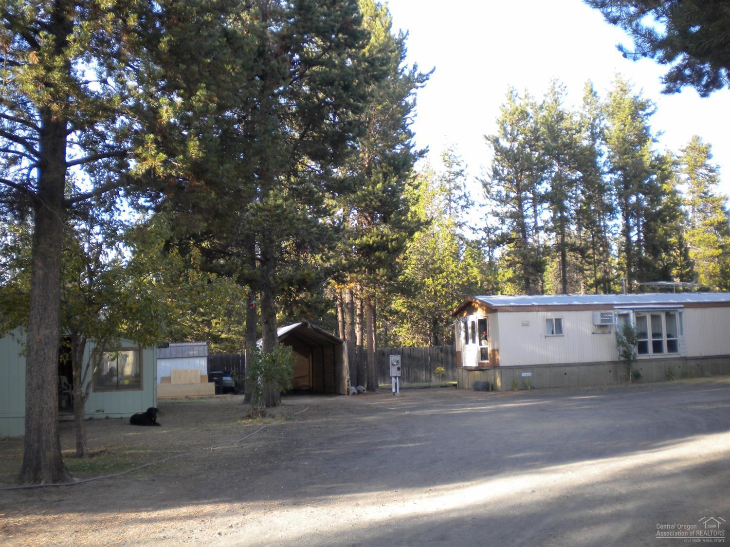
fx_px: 738
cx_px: 365
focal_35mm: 35
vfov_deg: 40.7
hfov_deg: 52.6
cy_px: 274
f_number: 3.1
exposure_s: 1/91
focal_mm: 6.3
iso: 80
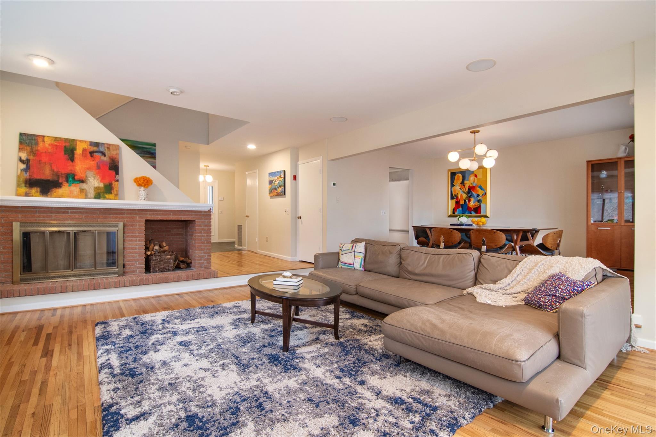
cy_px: 218
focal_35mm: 16
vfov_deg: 72.0
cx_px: 328
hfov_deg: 95.0
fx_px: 301
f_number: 8
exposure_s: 1/25
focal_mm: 11
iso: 640
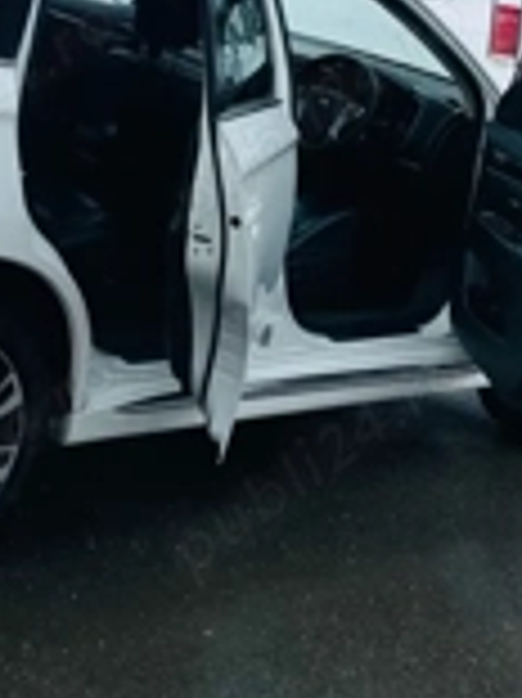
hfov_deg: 21.4
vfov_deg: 25.4
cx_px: 58
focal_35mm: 67
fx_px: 1349
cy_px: -185
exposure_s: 1/2451
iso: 32
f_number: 1.6
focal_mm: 4.2
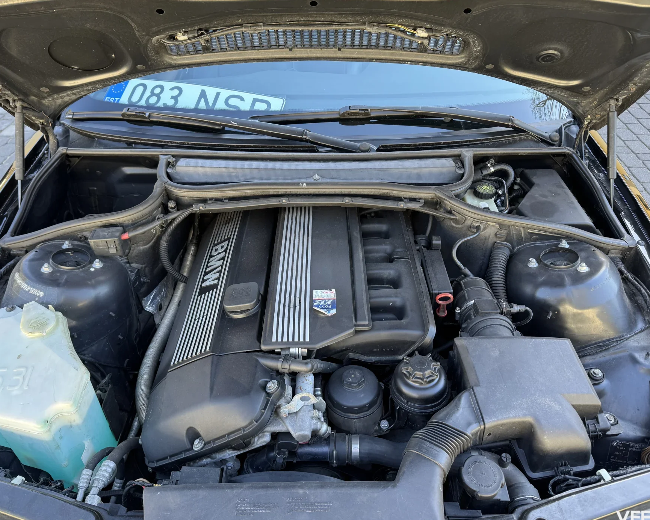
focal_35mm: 26
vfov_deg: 54.9
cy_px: 258
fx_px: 500
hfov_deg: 66.0
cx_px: 324
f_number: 1.78
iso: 100
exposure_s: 1/121
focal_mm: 6.76
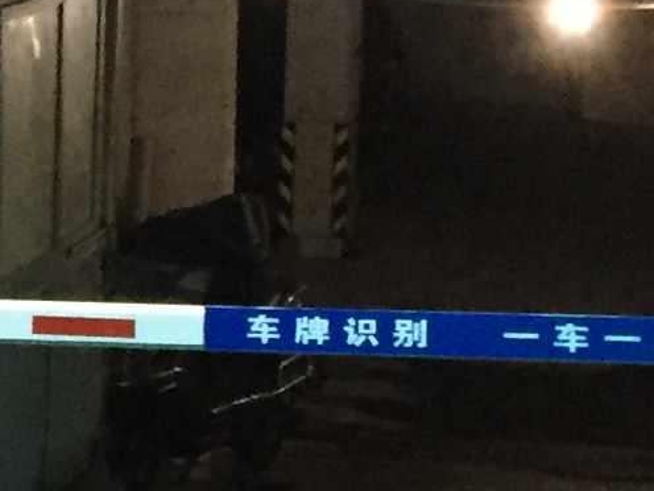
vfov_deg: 7.7
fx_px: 3609
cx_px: -42
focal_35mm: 191
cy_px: 461
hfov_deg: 10.2
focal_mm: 4.15
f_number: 2.2
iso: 250
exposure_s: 1/17
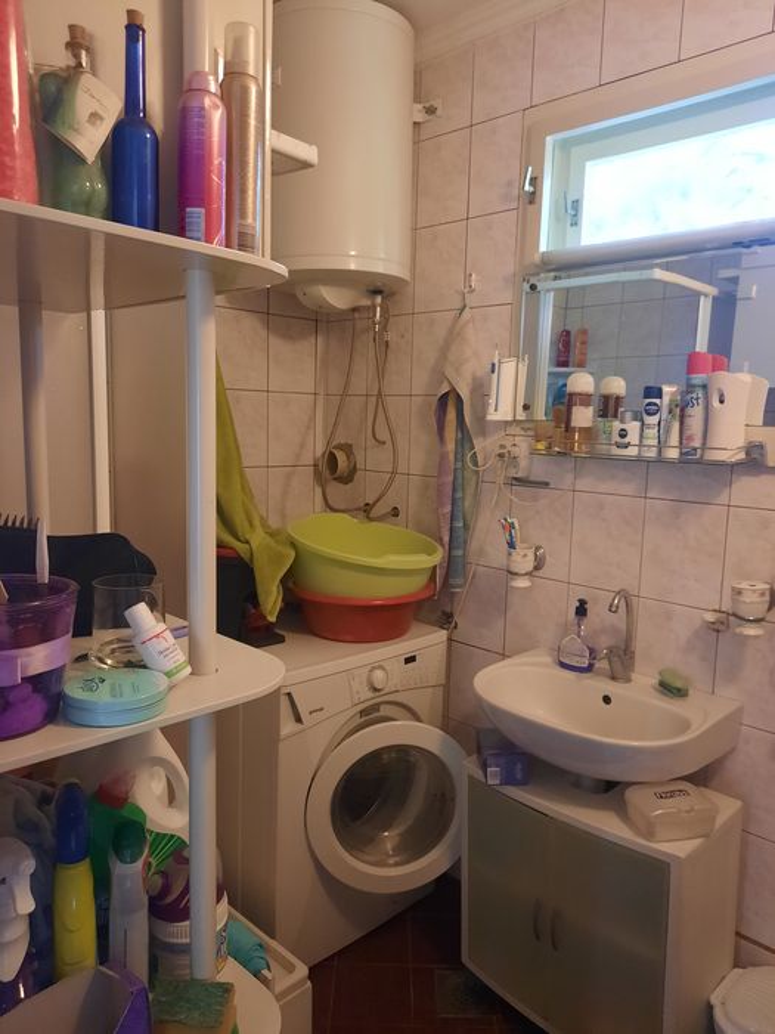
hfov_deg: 54.9
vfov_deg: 69.4
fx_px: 746
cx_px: 388
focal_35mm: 25
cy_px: 517
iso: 640
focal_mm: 4.6
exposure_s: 1/25
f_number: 2
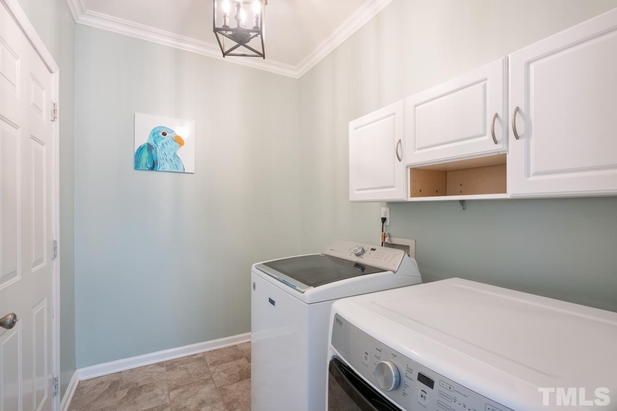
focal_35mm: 16
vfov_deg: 73.7
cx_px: 308
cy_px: 206
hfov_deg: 96.7
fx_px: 274
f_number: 10
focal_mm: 16
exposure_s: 1/2
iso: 400
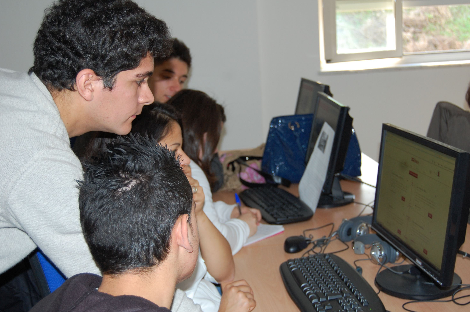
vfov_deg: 25.2
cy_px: 155
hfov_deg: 37.2
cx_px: 235
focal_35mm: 54
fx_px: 698
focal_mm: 35
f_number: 4.8
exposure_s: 1/60
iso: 400
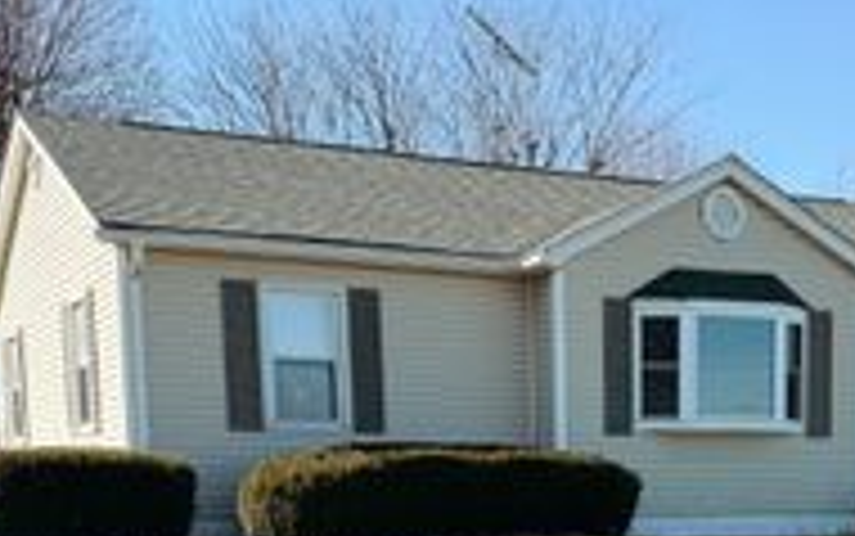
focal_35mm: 67
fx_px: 1562
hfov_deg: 30.2
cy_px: 687
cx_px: 630
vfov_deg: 18.2
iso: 80
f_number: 1.78
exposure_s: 1/2370
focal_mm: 6.76
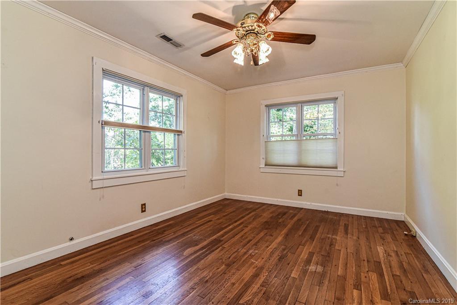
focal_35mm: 16
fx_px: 203
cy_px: 152
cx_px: 228
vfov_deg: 73.8
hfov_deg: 96.7
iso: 1250
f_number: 8
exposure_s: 1/100
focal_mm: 16
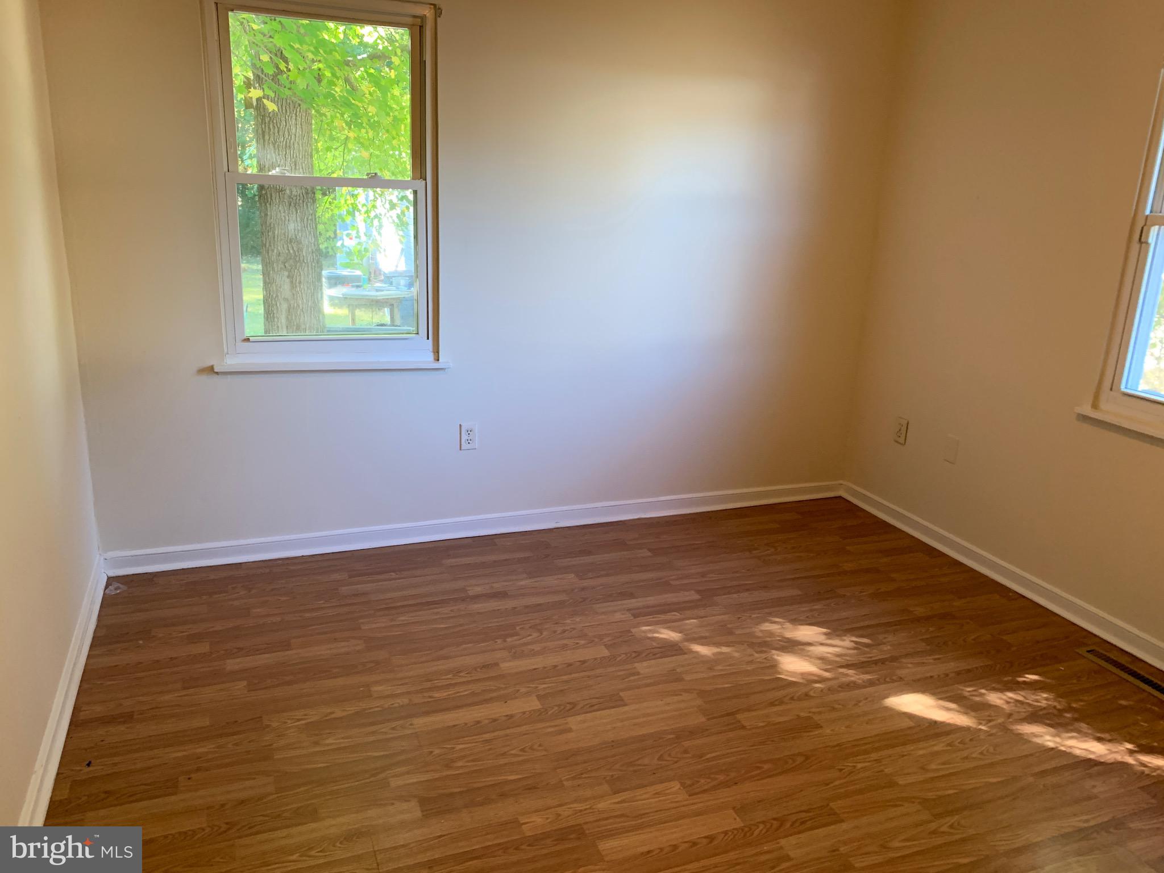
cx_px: 582
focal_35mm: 26
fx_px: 874
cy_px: 436
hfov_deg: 67.3
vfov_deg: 53.1
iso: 200
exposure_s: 1/60
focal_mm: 4.25
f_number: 1.8
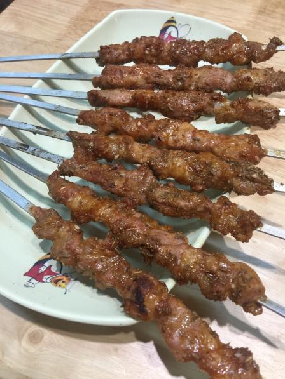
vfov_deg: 61.6
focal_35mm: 29
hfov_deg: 48.2
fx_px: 318
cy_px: 190
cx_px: 142
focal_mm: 4.15
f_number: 2.2
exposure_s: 1/33
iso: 40
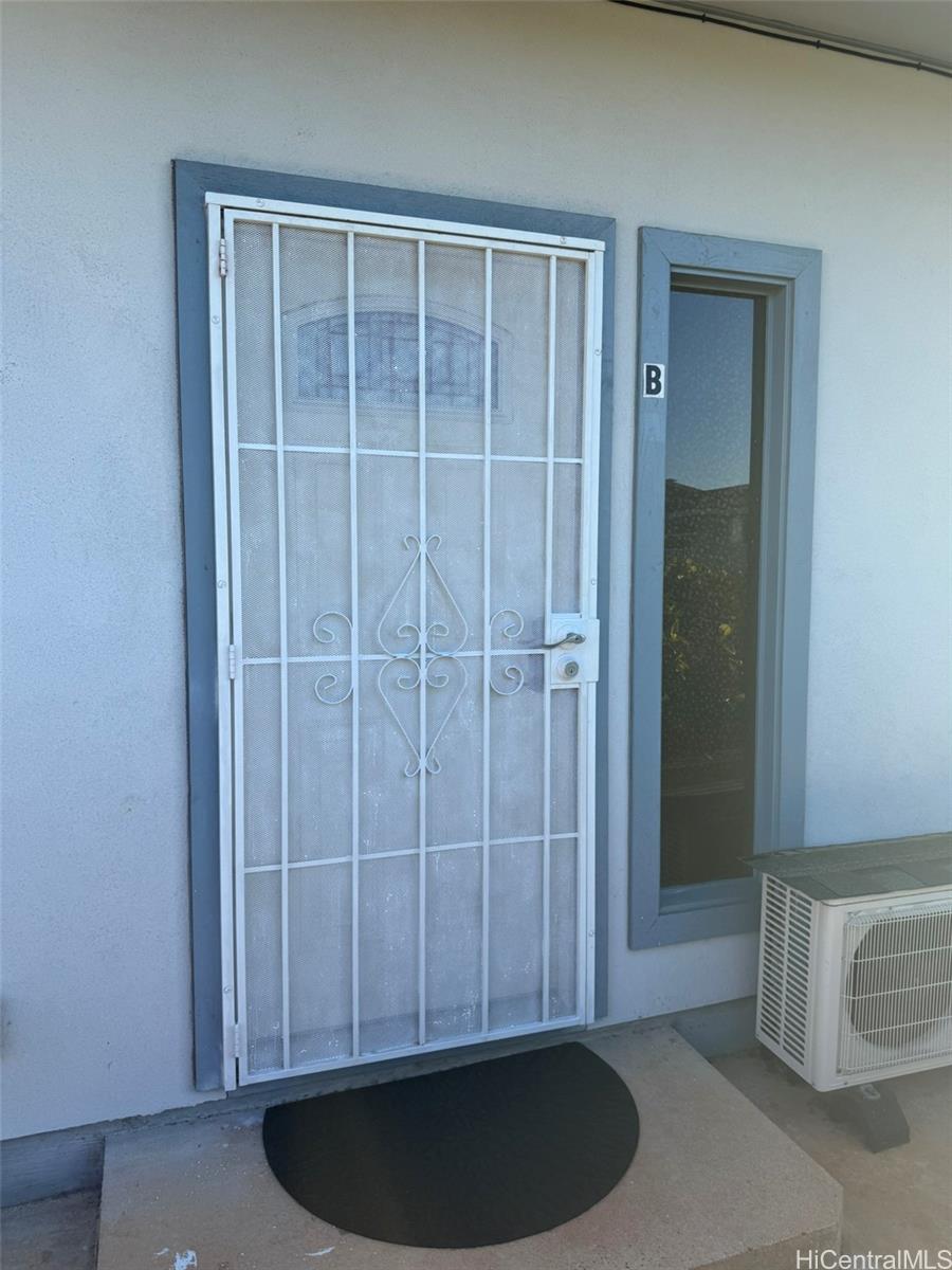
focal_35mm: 24
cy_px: 635
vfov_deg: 71.6
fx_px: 880
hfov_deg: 56.8
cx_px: 476
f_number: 1.78
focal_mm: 6.76
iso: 80
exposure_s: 1/1174
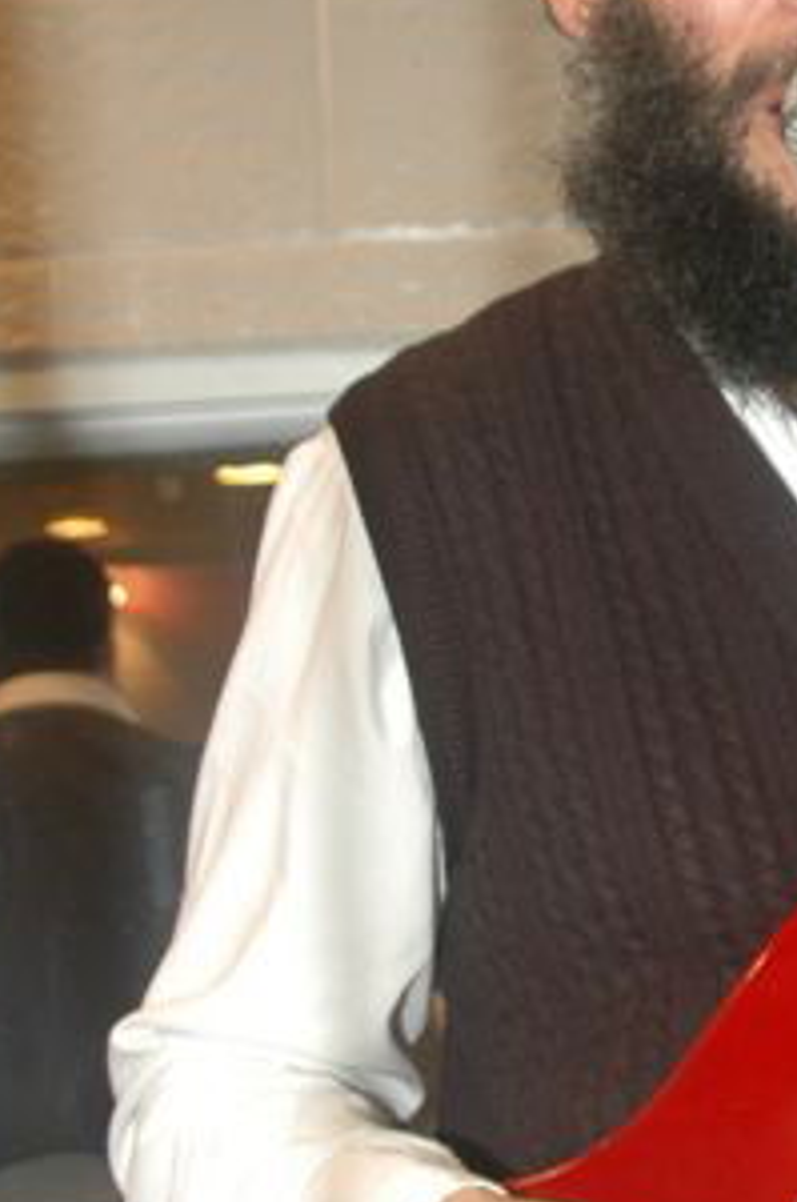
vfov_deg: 20.4
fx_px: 3332
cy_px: 421
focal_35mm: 100
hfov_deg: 13.3
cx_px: 907
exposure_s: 1/60
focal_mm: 26
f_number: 5
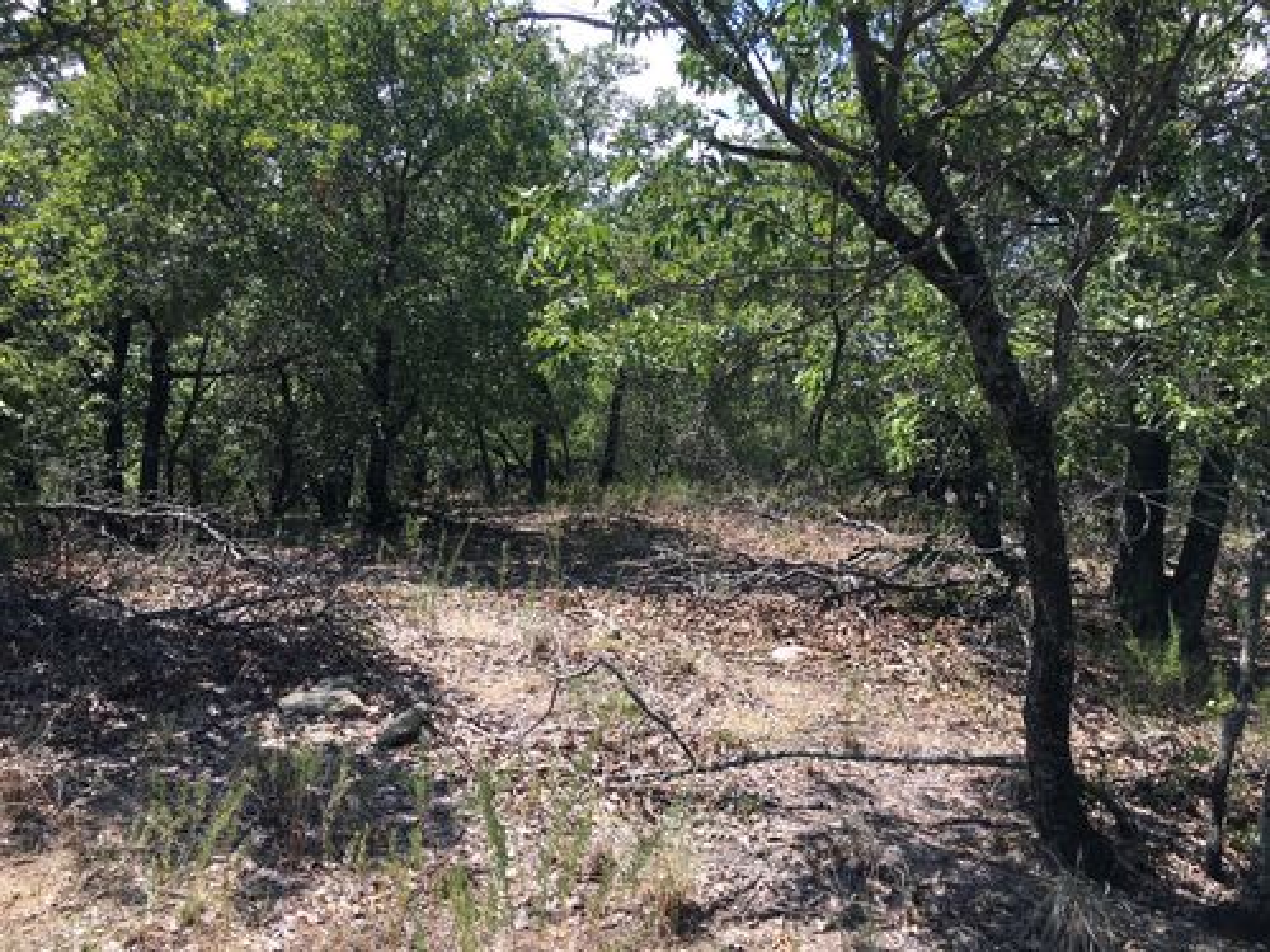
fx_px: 1064
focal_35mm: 29
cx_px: 635
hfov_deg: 61.7
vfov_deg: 48.2
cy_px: 476
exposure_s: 1/663
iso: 25
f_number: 2.2
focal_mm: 4.15
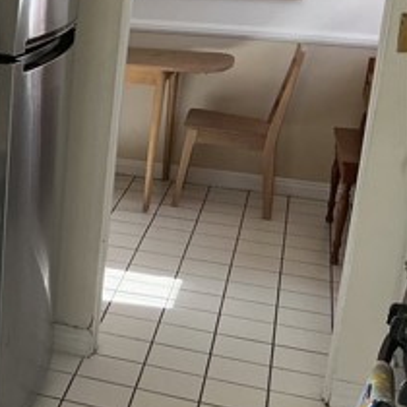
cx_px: -211
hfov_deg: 19.3
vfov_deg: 22.2
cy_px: 157
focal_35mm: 78
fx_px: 1038
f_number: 1.8
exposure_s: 1/219
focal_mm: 3
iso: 20
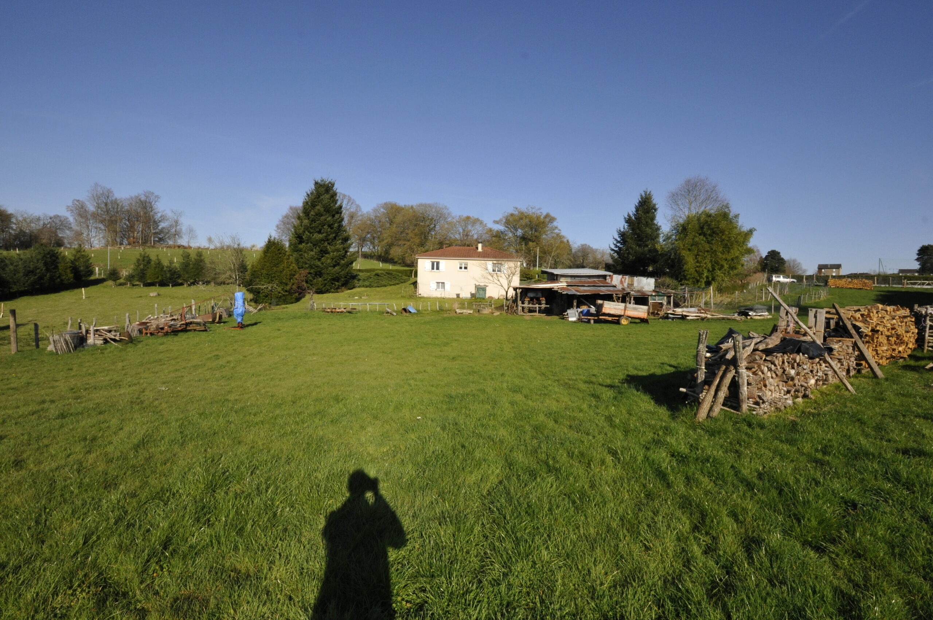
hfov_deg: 100.5
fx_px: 388
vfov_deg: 77.2
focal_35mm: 15
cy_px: 310
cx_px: 466
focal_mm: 10
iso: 800
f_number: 13
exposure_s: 1/640
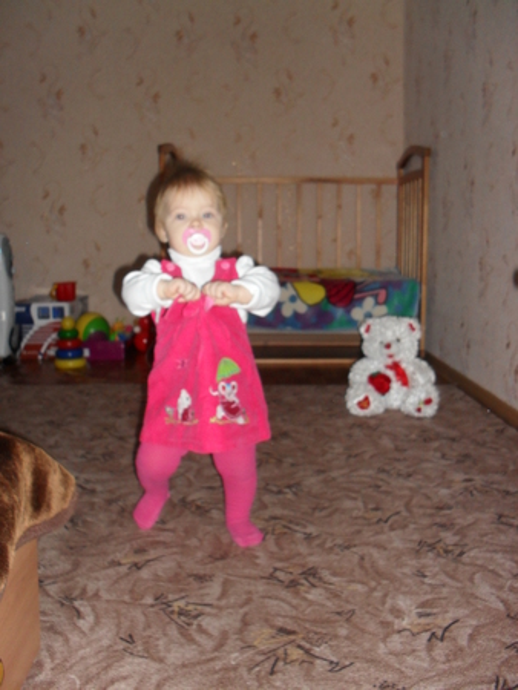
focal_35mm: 35
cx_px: 259
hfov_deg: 40.7
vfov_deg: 52.6
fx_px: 698
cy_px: 345
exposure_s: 1/45
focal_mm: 6.3
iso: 200
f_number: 3.2
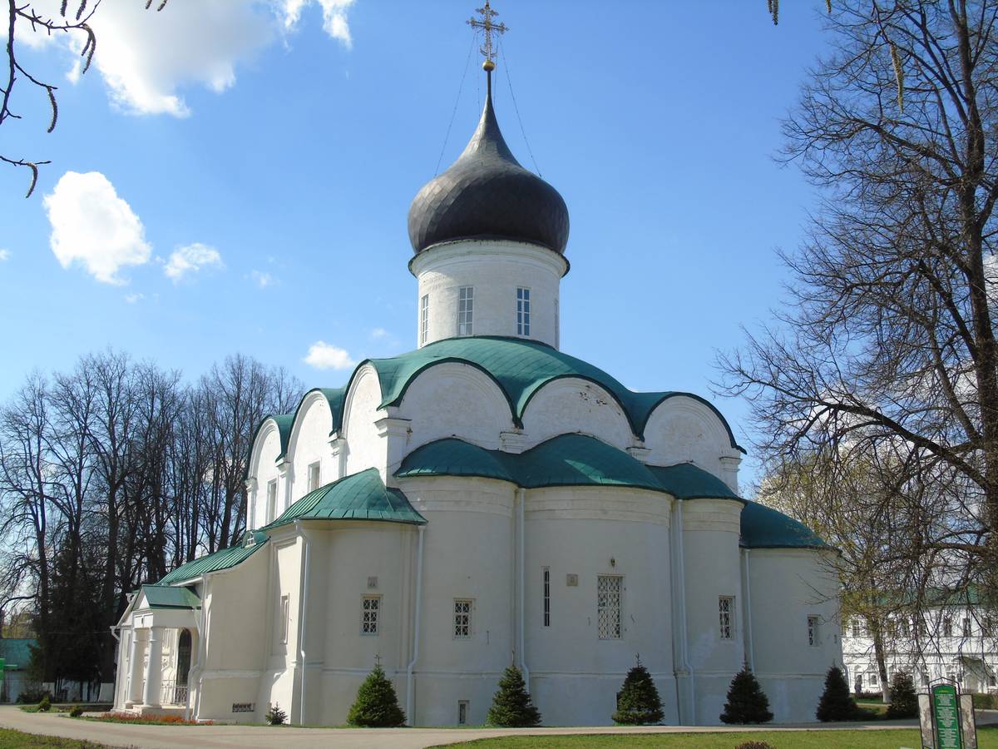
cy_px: 374
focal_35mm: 40
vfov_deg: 36.0
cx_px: 499
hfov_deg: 46.8
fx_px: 1153
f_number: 3.9
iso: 80
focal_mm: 7.1
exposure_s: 1/640
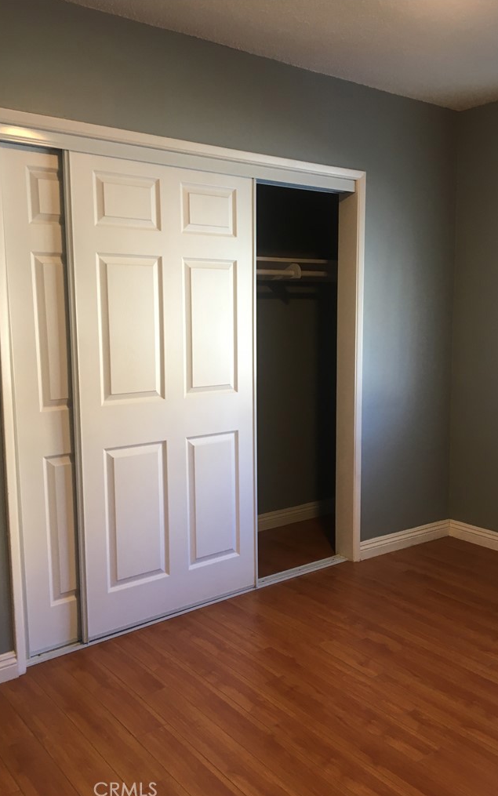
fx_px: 673
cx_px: 227
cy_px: 399
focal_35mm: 31
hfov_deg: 40.6
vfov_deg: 61.2
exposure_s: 1/30
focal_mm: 4.15
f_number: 2.2
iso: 50
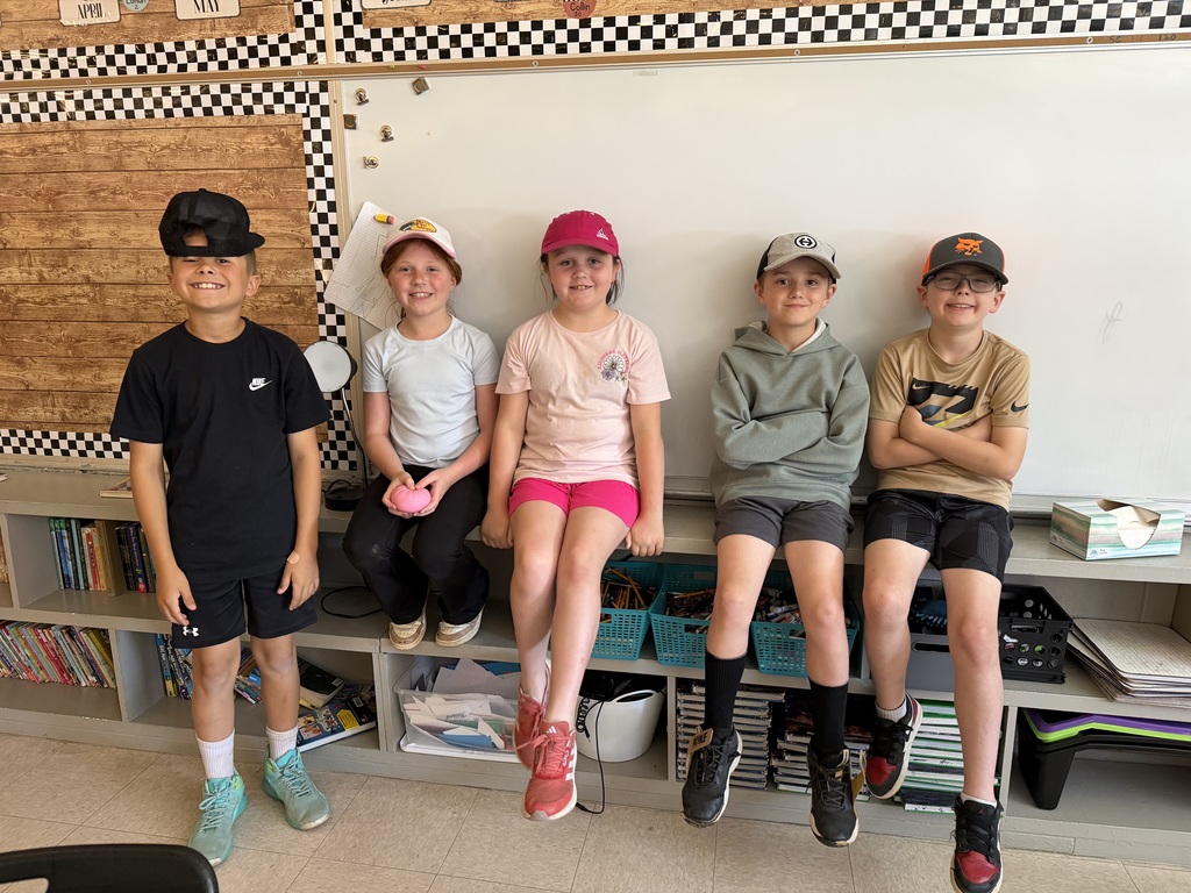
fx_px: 826
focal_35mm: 24
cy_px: 446
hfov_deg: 71.6
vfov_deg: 56.8
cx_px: 596
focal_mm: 6.76
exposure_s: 1/60
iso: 320
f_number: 1.78
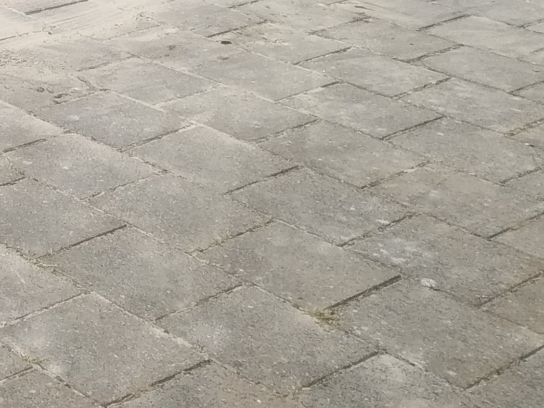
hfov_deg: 18.0
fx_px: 1446
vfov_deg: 15.2
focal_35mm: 92
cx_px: -358
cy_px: -150
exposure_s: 1/977
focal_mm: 3.82
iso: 100
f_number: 2.2
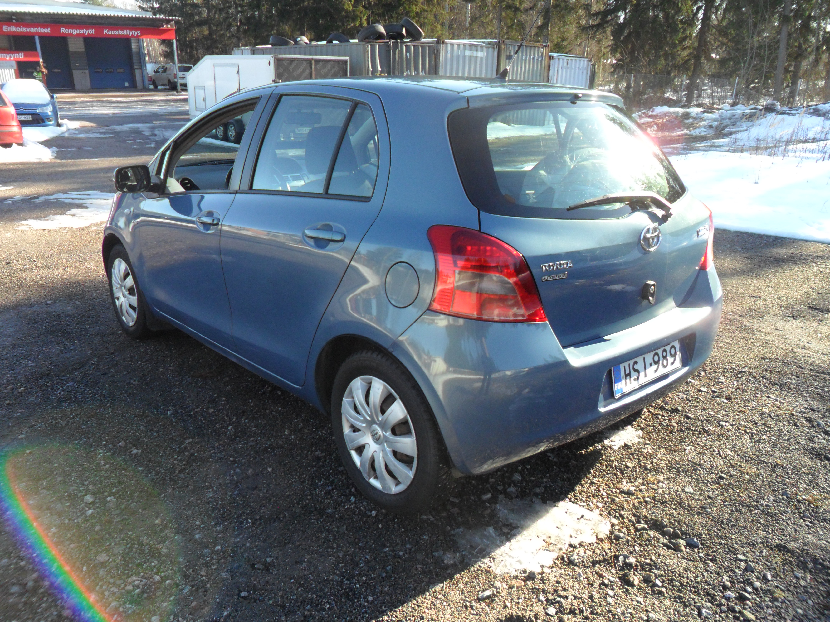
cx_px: 415
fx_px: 647
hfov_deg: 65.3
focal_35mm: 27
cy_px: 311
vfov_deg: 51.4
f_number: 3.5
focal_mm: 4.9
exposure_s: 1/250
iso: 80
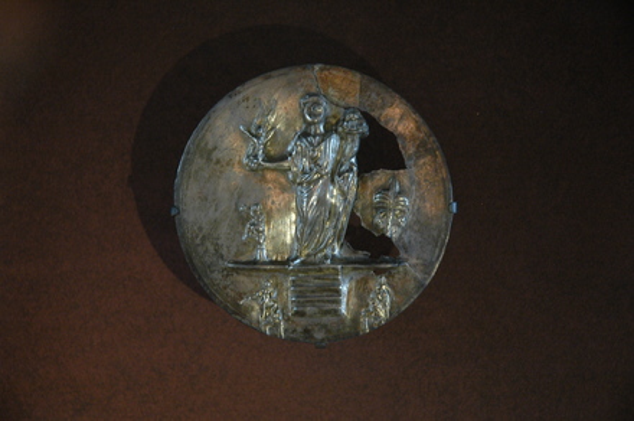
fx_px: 1846
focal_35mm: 105
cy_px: 210
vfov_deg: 13.0
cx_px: 317
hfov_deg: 19.5
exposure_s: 1/4
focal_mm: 70
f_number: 4.5
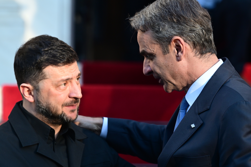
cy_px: 84
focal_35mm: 200
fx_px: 1394
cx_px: 126
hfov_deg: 10.3
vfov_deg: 6.9
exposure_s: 1/320
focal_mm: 200
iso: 500
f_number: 4.5
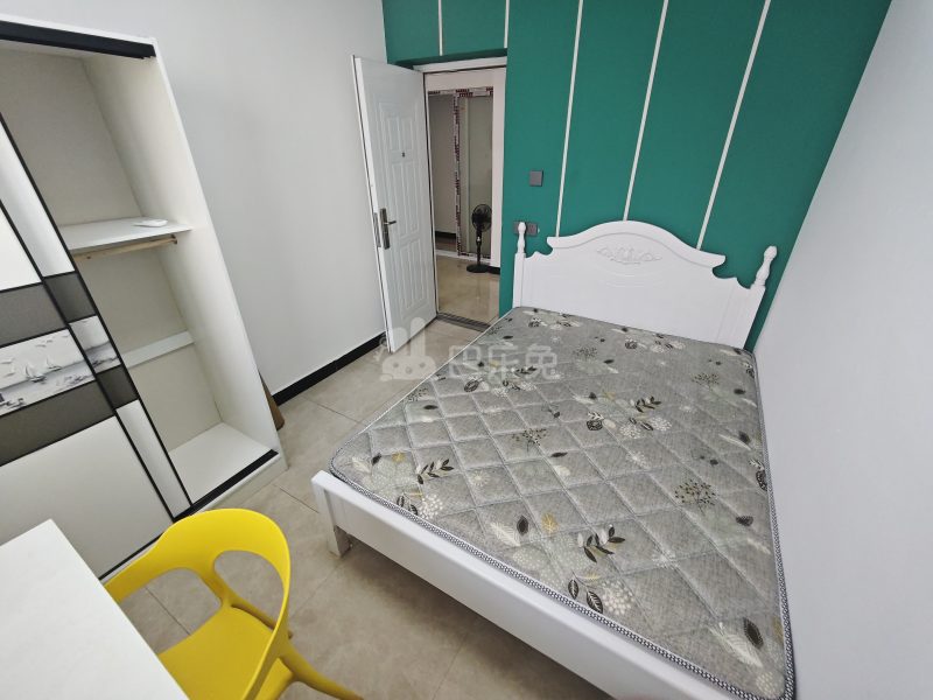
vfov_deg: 85.7
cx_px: 466
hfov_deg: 102.1
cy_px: 350
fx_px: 377
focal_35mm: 14
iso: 500
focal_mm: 2.16
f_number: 2.2
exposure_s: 1/50
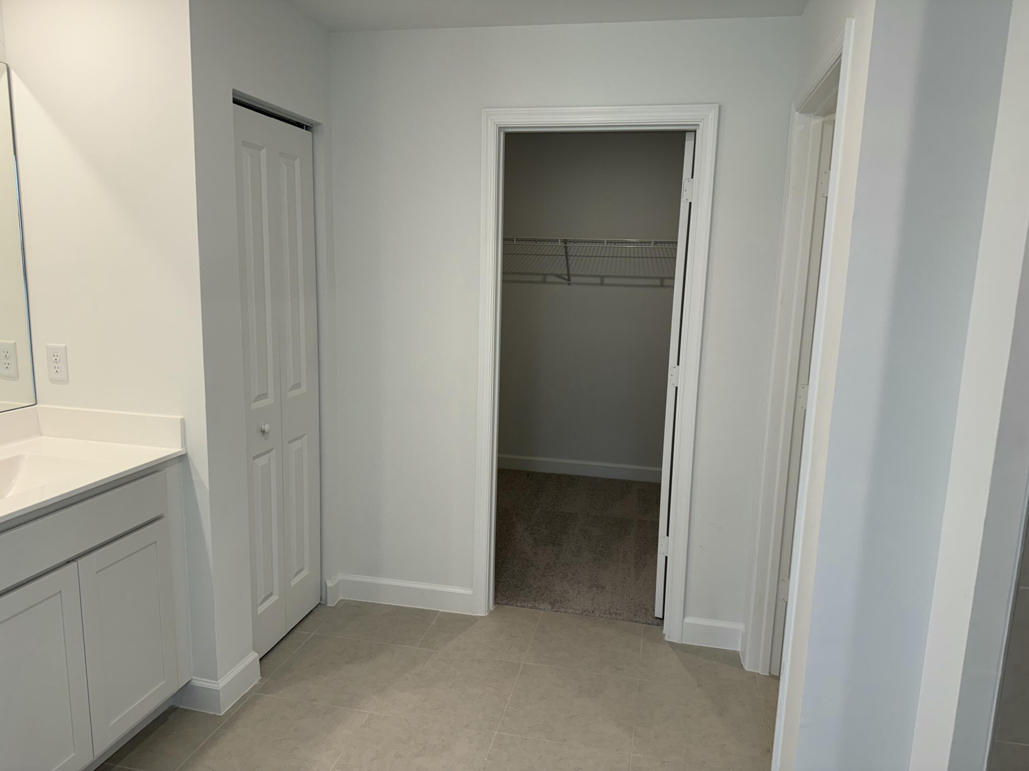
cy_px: 386
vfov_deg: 56.8
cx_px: 514
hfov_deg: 71.6
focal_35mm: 24
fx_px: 713
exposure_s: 1/120
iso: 64
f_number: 1.78
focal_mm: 6.76
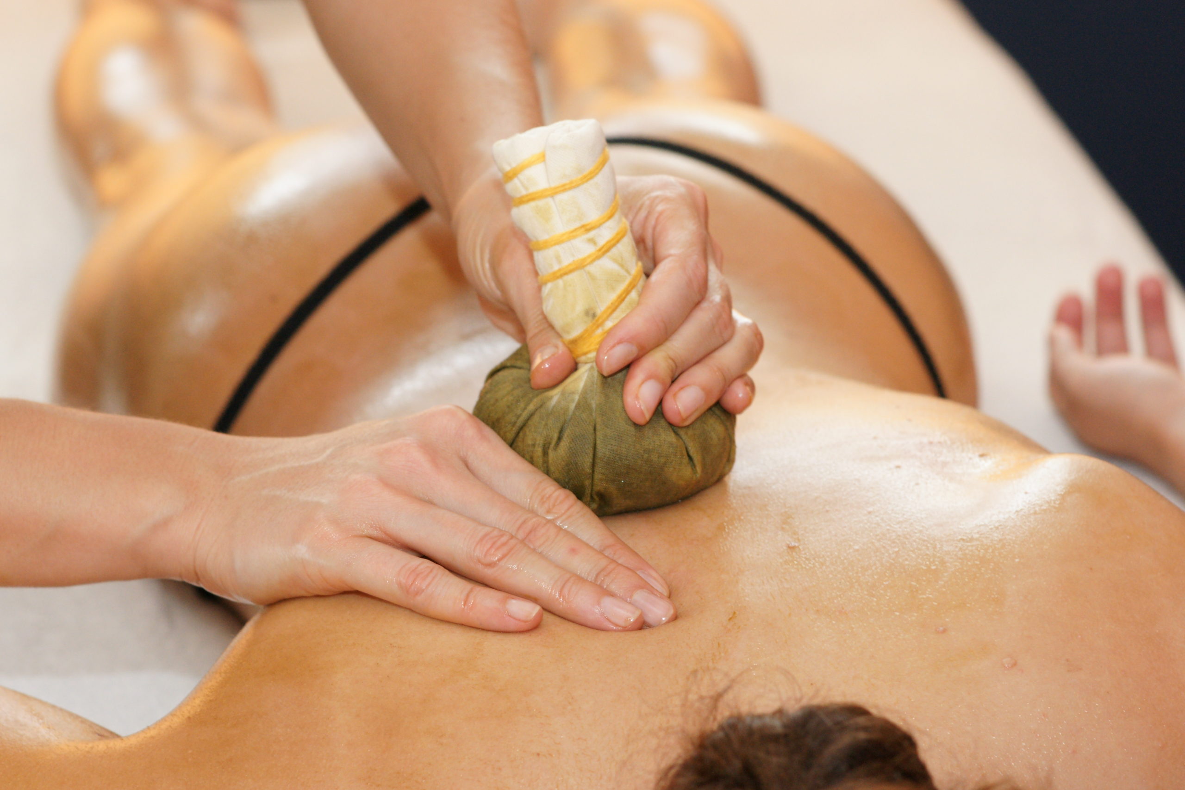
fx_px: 4197
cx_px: 592
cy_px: 395
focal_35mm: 128
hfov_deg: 16.1
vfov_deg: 10.8
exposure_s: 1/30
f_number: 5.6
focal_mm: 85
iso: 1000
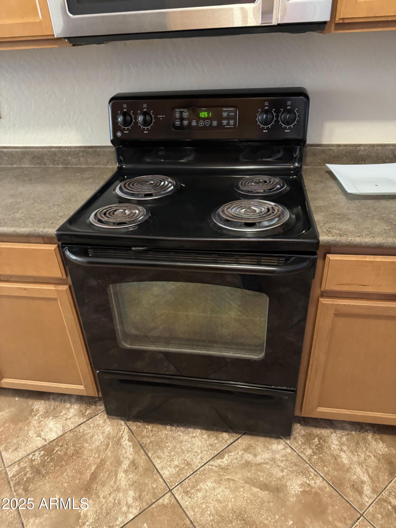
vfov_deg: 71.6
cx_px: 198
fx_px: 366
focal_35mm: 24
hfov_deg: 56.8
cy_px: 264
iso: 800
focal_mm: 6.76
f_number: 1.78
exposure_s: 1/40
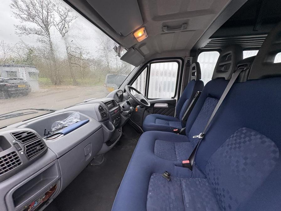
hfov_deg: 102.1
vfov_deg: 85.7
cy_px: 106
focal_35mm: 14
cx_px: 140
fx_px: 114
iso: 250
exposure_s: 1/79
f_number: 2.2
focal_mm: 2.22
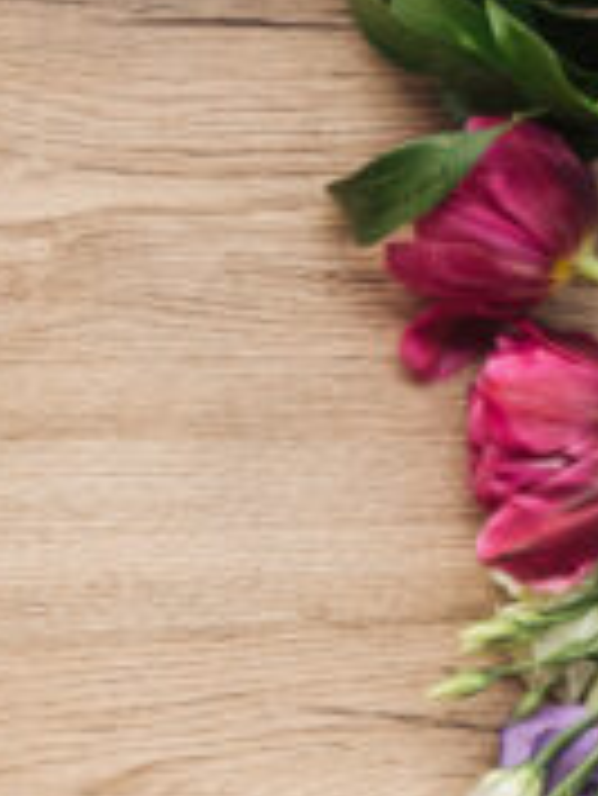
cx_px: -674
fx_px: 3359
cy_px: 479
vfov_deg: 13.5
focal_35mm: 146
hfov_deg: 9.4
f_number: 9
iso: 500
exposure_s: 1/40
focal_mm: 35
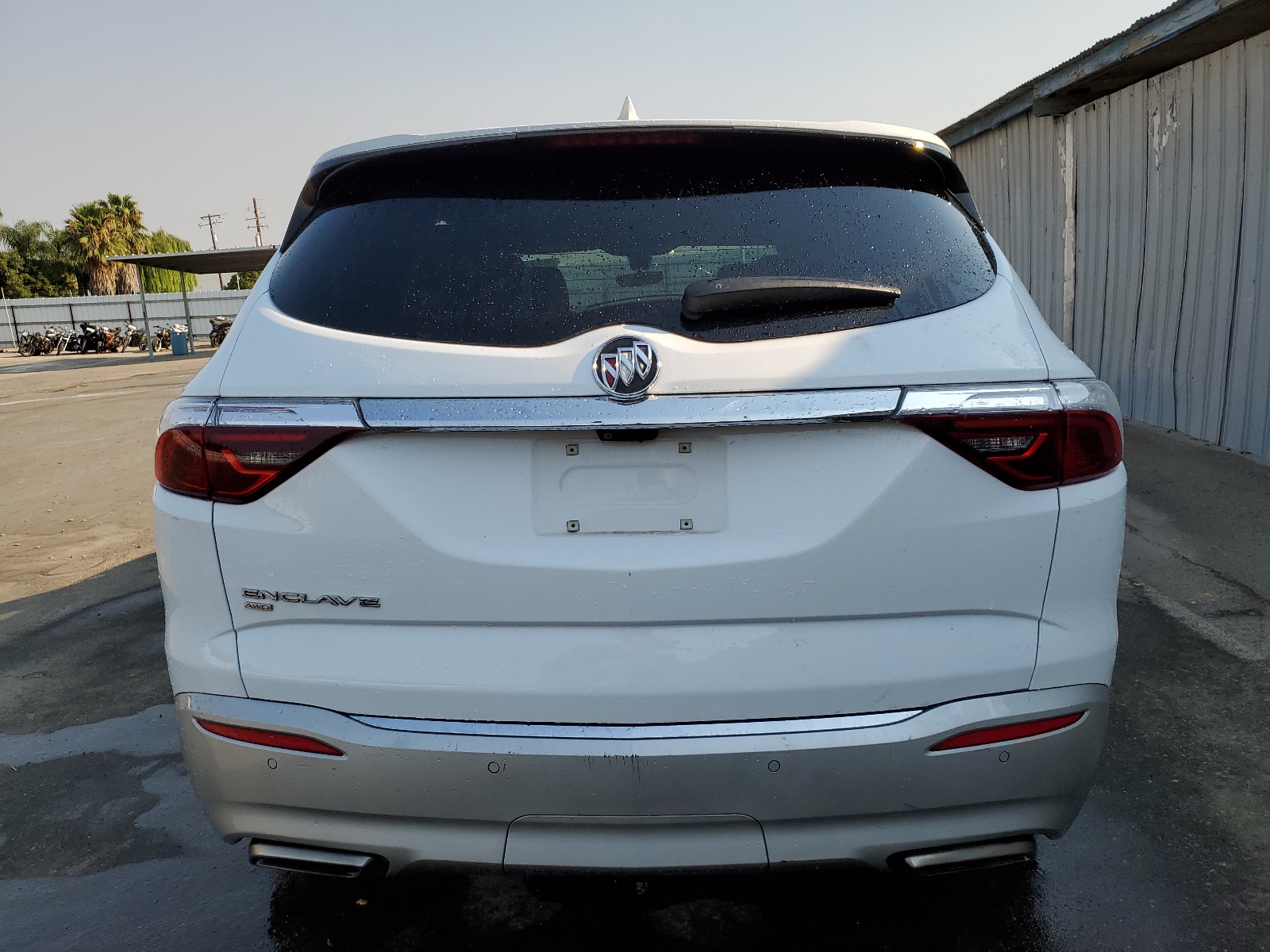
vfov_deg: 53.1
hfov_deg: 67.3
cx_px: 635
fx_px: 954
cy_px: 476
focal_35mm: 26
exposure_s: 1/2500
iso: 50
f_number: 1.5
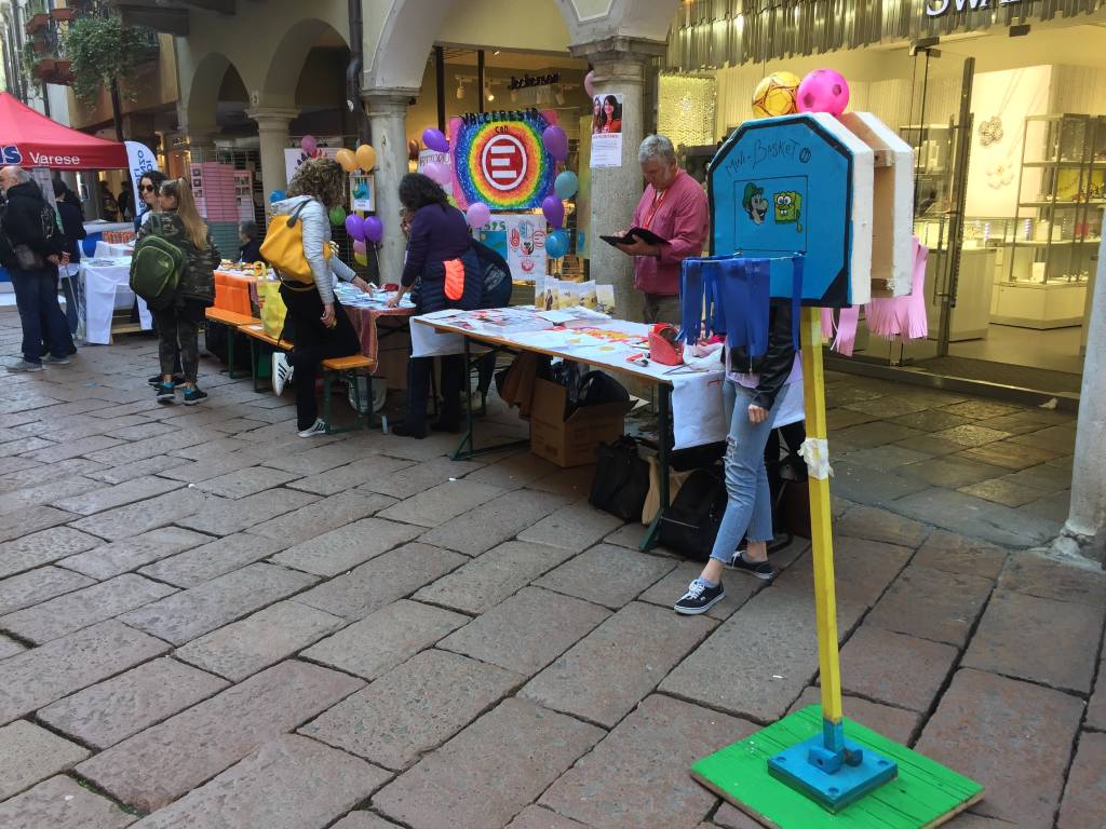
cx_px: 553
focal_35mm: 29
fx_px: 927
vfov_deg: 48.2
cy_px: 414
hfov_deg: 61.7
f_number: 2.2
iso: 50
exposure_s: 1/100
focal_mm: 4.15
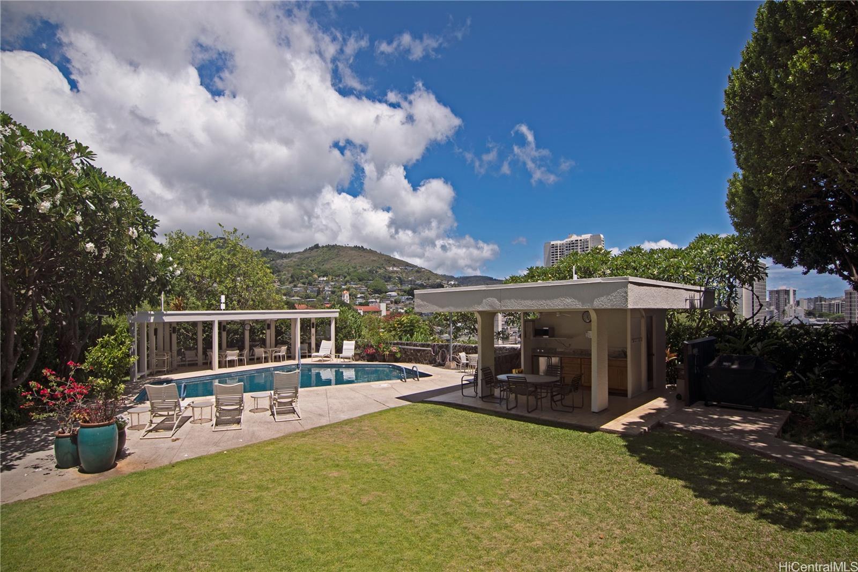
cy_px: 286
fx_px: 381
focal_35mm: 16
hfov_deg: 96.7
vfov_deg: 73.7
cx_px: 429
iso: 100
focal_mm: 11
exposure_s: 1/250
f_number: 10
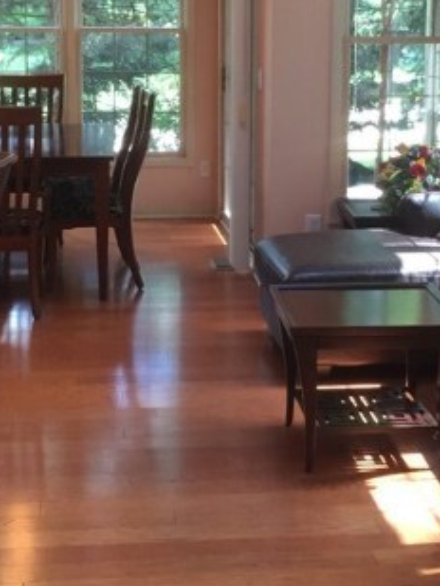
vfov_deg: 26.9
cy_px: 199
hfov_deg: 20.5
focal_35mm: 72
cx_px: 216
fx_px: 1219
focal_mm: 4.15
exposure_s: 1/30
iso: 32
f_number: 2.2
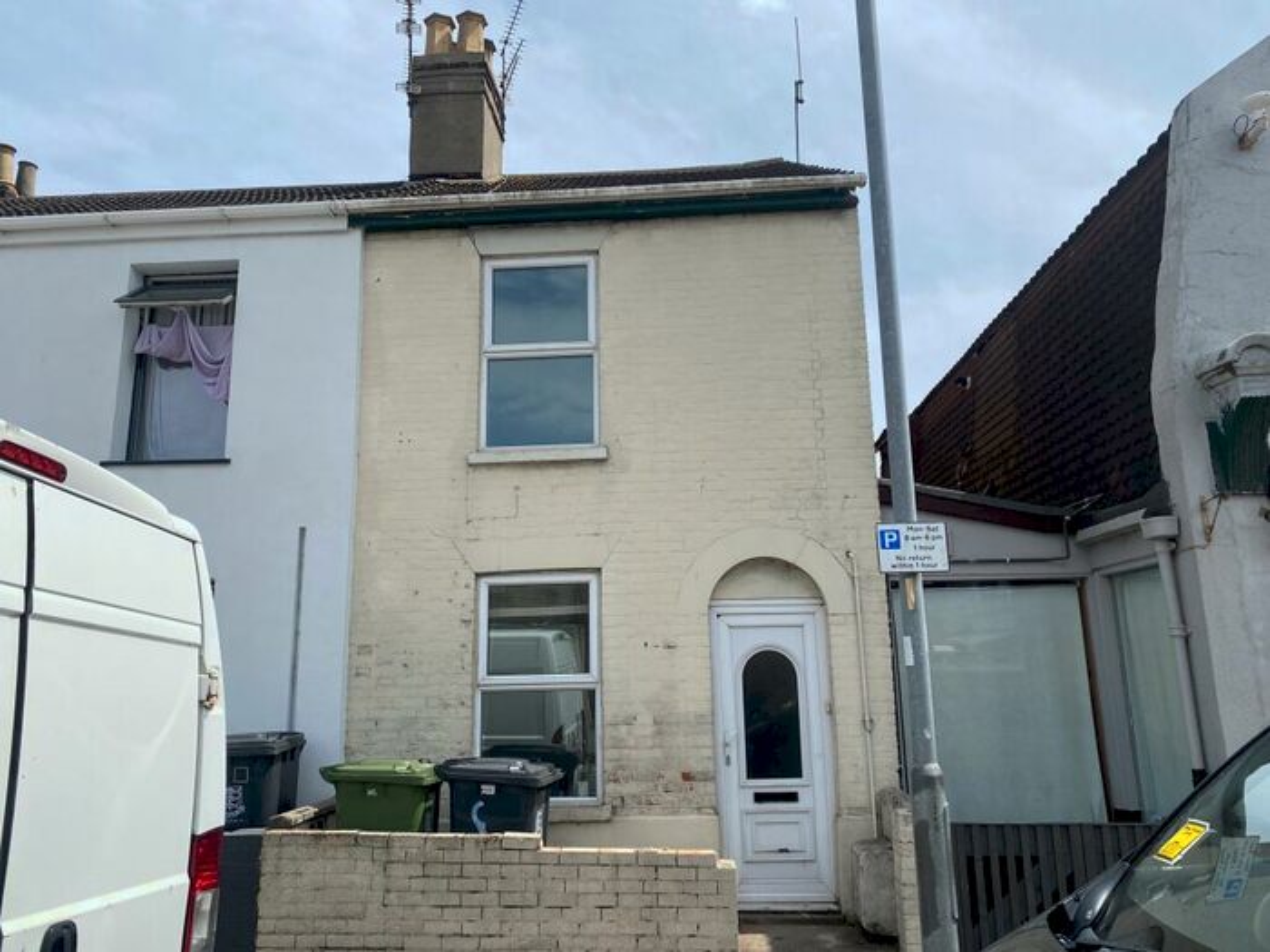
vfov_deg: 53.1
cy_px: 476
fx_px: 954
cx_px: 635
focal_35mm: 26
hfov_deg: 67.3
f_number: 1.8
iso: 32
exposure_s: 1/4274
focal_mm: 4.25
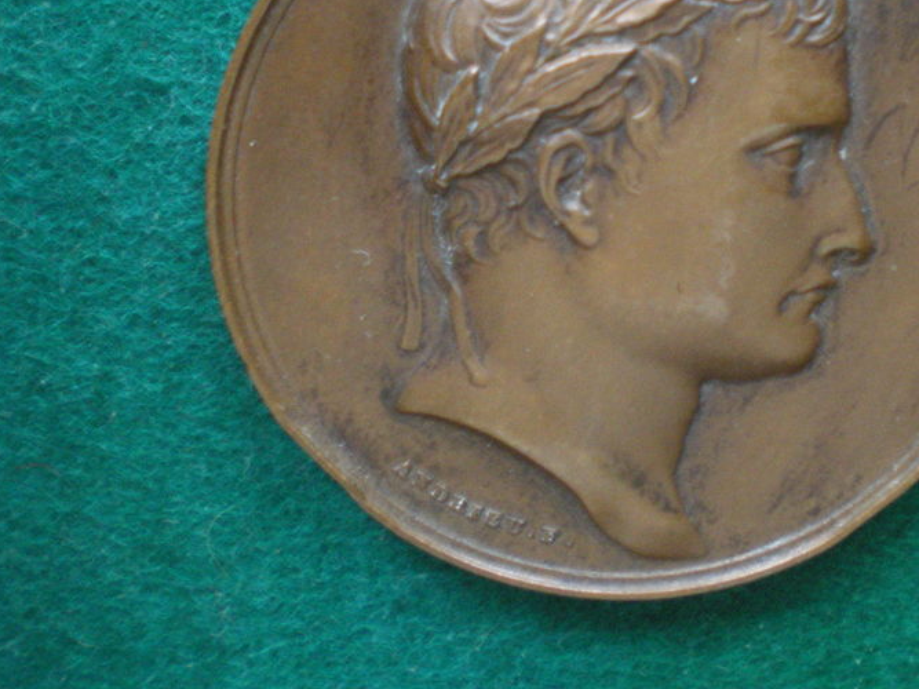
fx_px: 1513
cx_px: 616
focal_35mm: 57
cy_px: 192
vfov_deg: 25.4
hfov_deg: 33.5
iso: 400
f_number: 3.1
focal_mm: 6.3
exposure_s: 1/8
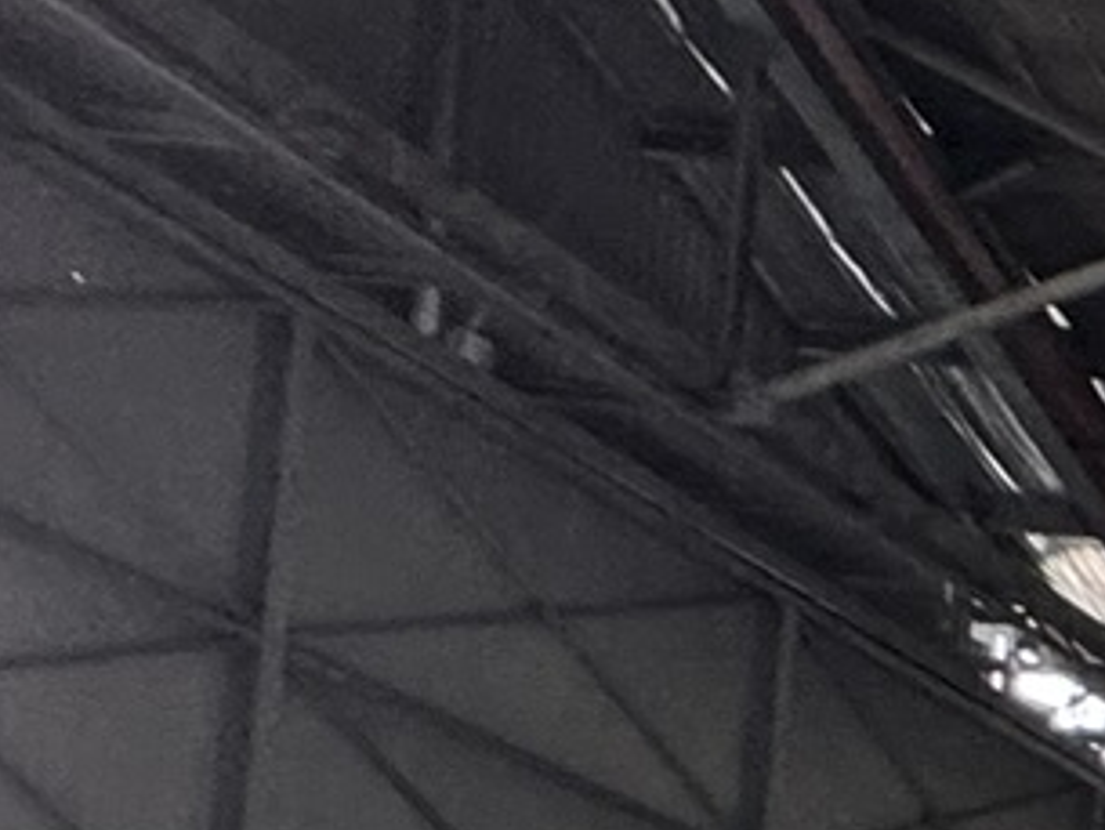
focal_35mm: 94
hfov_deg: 11.9
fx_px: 3002
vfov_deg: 13.5
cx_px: 3203
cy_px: 1664
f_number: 2.2
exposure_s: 1/50
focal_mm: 2.22
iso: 200
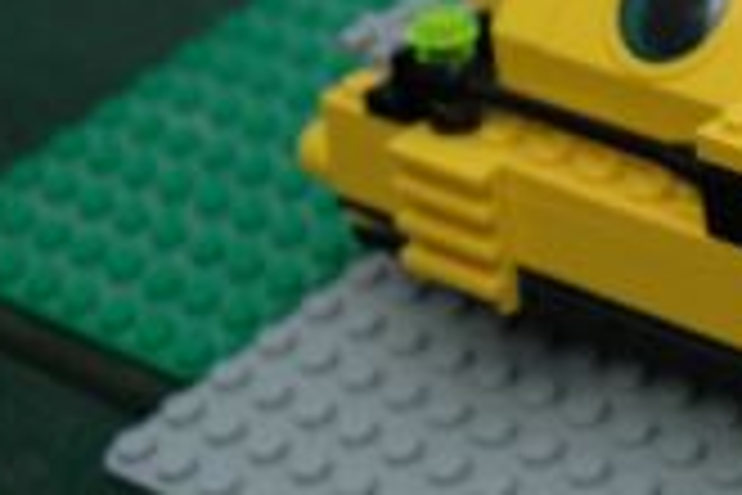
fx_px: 3359
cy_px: 338
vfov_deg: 8.4
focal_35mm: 163
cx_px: 1309
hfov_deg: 11.7
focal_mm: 28
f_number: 4
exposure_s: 1/1600
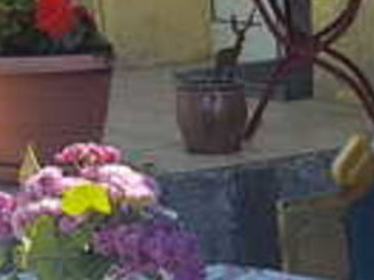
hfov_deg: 15.1
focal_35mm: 127
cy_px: 329
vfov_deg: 11.4
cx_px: 427
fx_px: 1371
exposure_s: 1/838
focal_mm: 4.2
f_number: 1.7
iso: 40
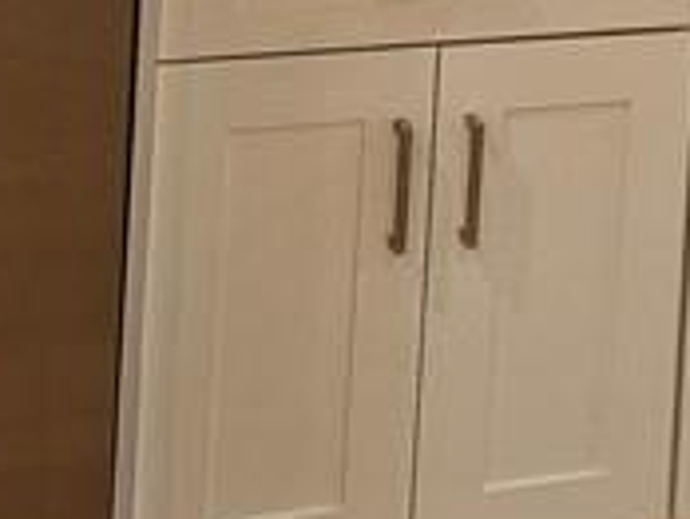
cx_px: 1023
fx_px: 2695
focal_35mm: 135
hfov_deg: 13.7
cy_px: -511
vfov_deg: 10.2
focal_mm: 5.4
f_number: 1.8
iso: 200
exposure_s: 1/120
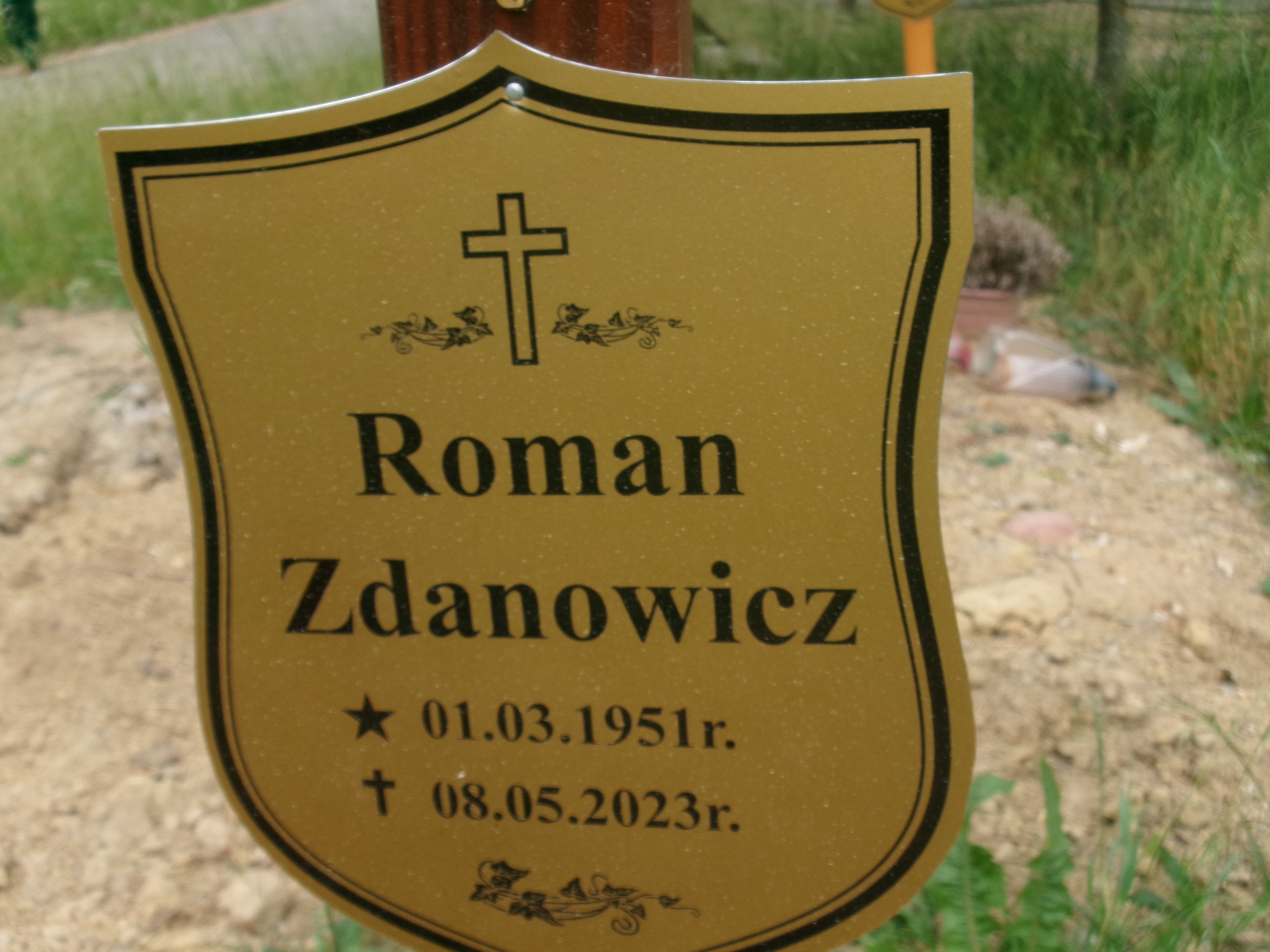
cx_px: 635
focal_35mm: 43
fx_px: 1578
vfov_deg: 33.6
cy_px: 476
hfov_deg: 43.9
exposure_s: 1/120
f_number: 4.7
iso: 100
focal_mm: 7.8
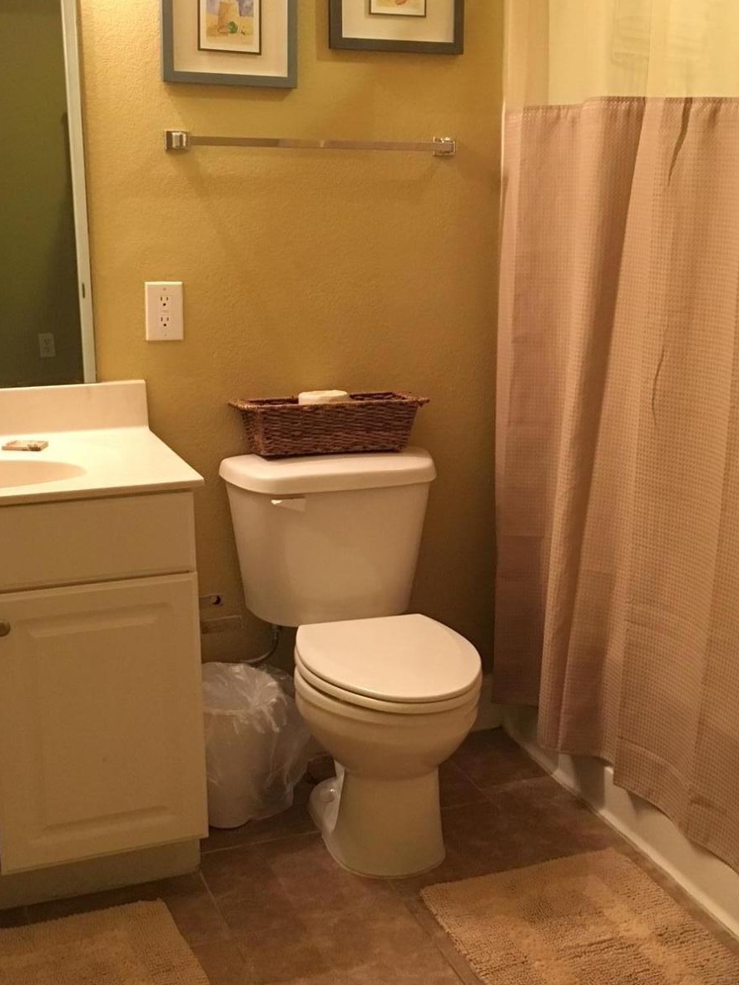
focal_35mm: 49
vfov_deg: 38.9
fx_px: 1395
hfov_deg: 29.6
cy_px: 477
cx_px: 441
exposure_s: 1/20
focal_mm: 4.15
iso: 200
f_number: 2.2
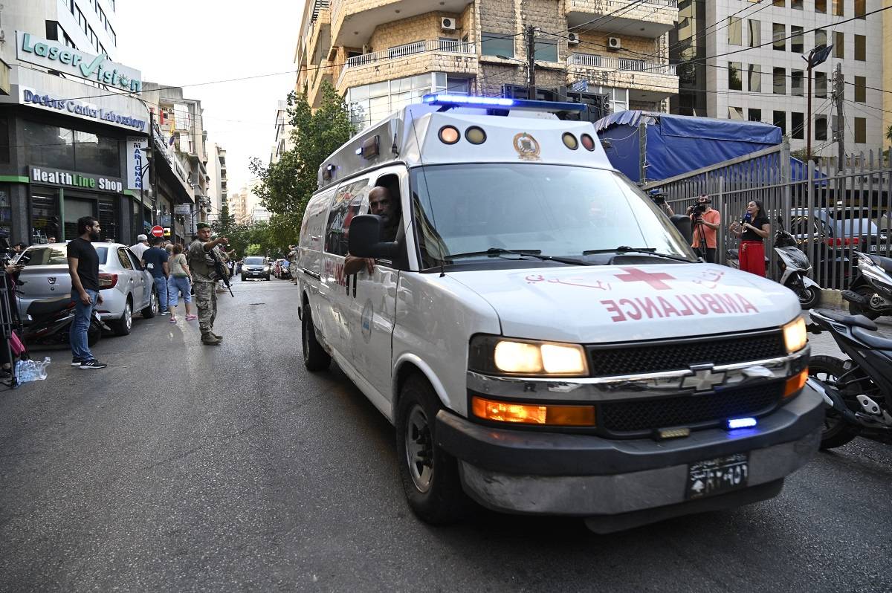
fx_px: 594
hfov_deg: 73.8
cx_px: 446
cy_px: 296
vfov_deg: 53.1
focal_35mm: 24
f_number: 4
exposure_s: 1/500
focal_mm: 24
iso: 1600
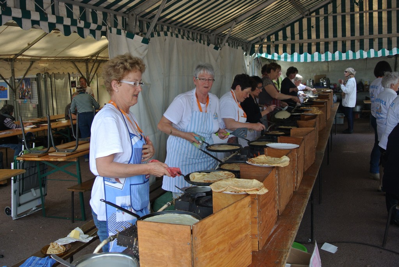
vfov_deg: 37.0
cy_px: 134
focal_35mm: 36
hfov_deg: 53.1
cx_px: 200
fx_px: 399
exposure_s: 1/160
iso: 100
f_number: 4
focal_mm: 13.6
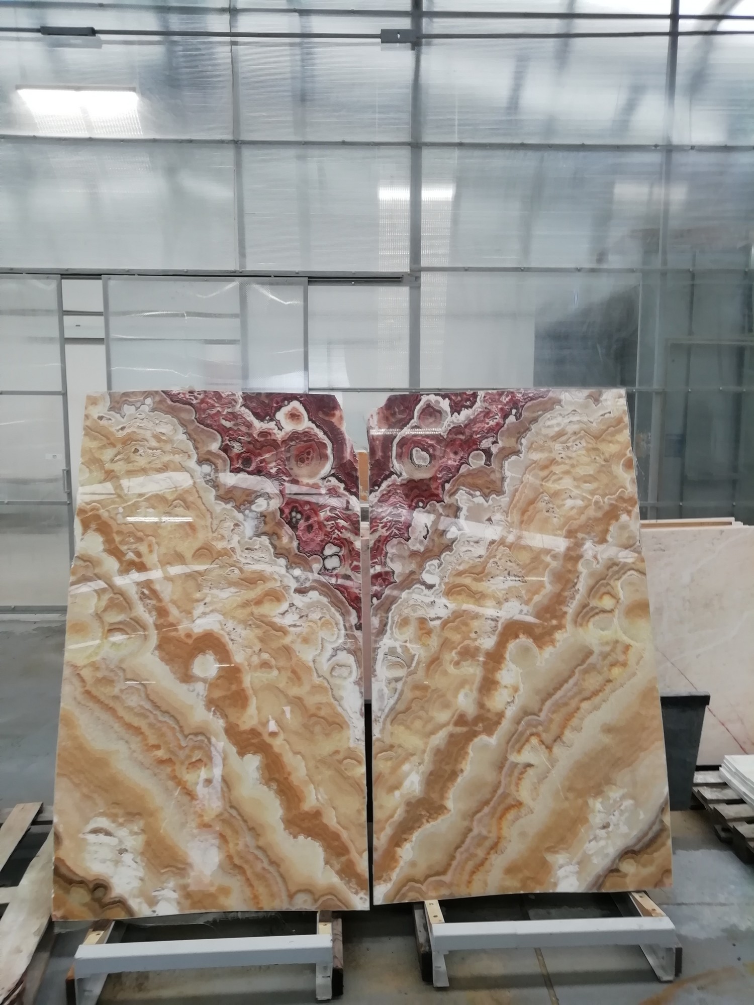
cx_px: 377
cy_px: 502
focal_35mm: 26
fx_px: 755
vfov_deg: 67.3
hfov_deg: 53.1
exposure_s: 1/50
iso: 50
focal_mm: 3.21
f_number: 2.2
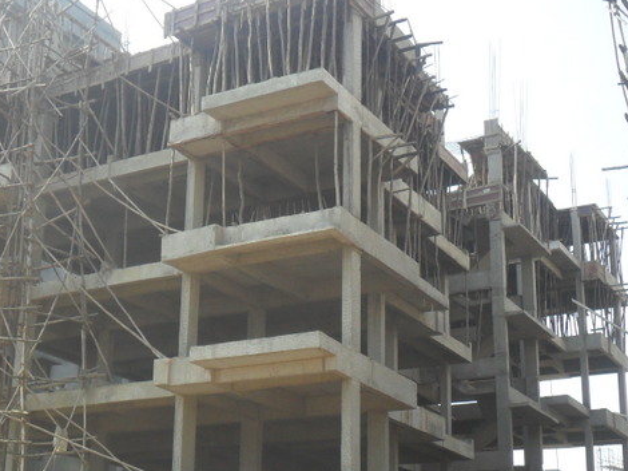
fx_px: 1142
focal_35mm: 63
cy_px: 308
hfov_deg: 30.6
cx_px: 226
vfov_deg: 23.2
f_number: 4
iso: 100
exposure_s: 1/350
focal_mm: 6.6
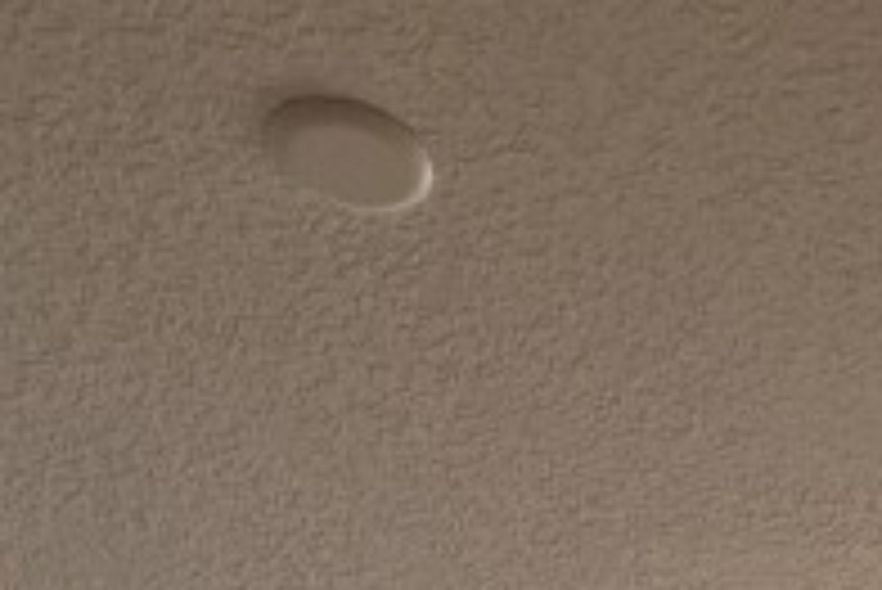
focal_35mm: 76
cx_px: 1152
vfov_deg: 12.8
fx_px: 1863
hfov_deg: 23.5
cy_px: 1495
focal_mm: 2.22
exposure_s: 1/154
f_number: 2.2
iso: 64
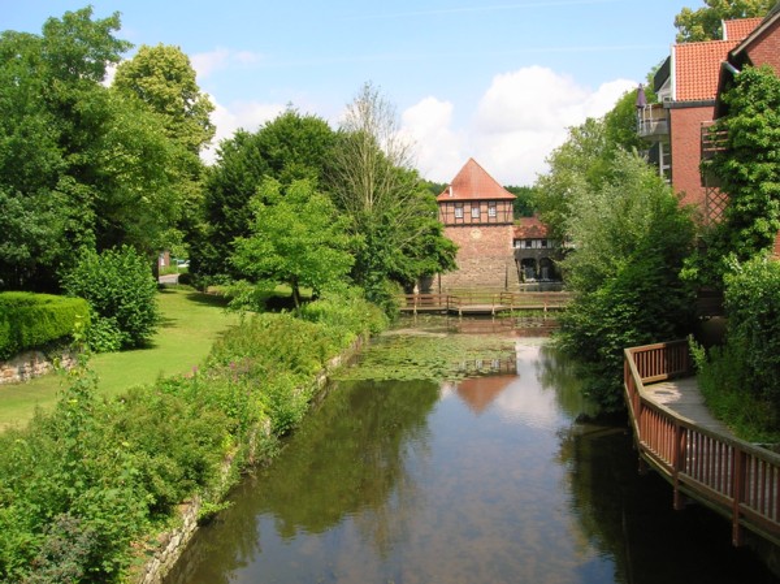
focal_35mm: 34
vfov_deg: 41.7
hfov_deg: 54.0
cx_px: 390
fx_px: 766
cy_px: 292
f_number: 4.9
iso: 50
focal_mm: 5.7
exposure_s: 1/213
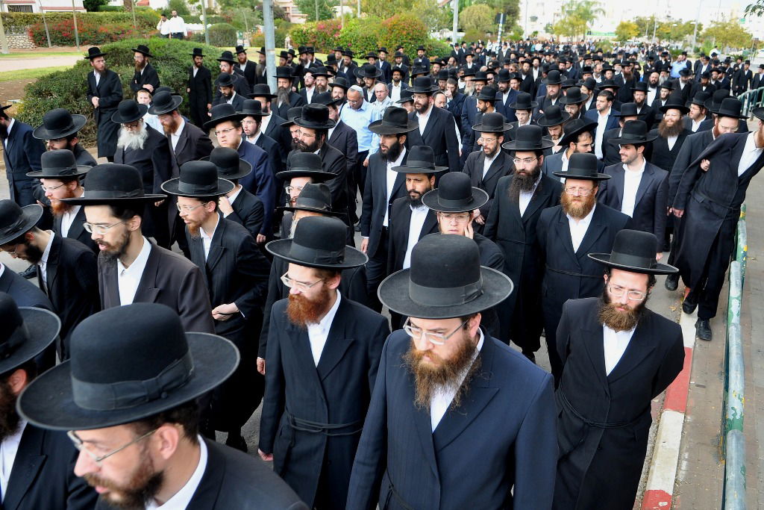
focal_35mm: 26
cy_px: 255
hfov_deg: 70.4
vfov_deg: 50.4
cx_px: 382
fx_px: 541
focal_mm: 17
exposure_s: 1/250
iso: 200
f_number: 4.5
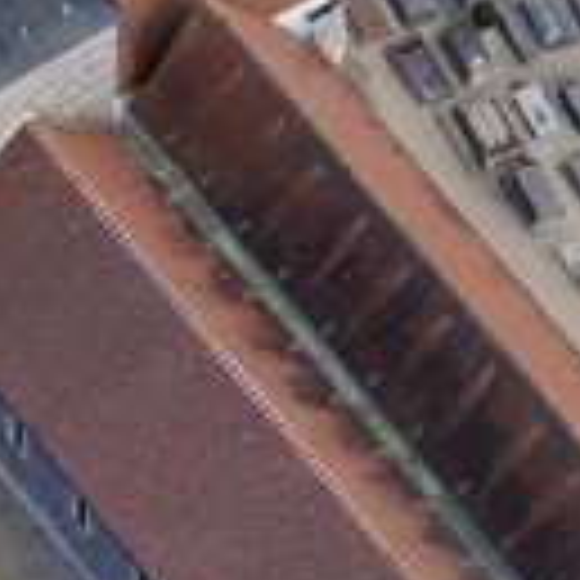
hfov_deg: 4.5
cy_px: 261
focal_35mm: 387
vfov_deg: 4.5
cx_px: 108
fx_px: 7336
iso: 400
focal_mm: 140
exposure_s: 1/1000
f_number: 5
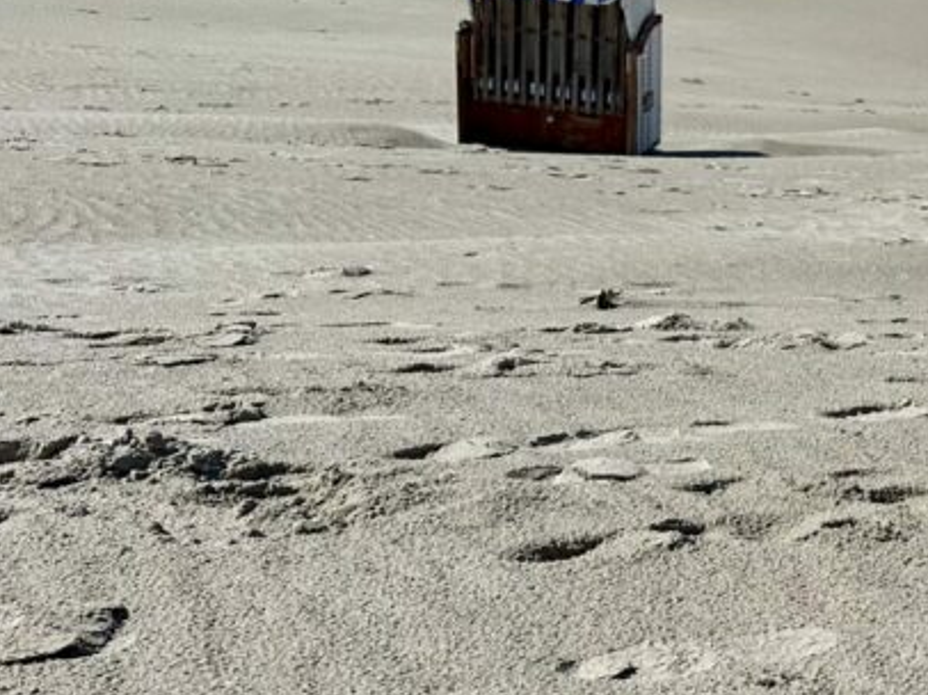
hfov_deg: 24.4
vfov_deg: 20.7
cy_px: 375
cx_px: 1166
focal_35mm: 71
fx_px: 1902
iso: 80
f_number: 1.78
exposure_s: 1/9709
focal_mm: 6.86
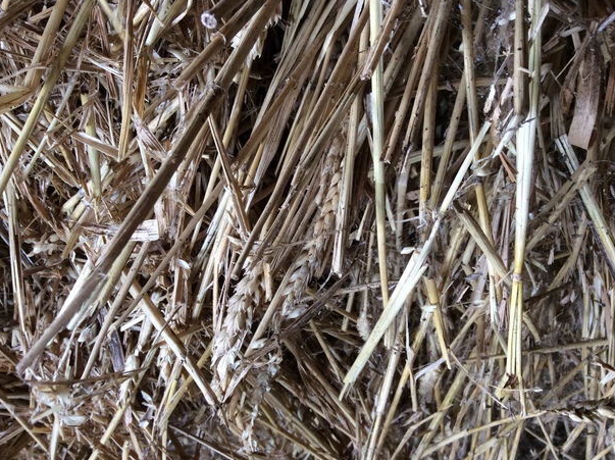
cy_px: 232
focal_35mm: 35
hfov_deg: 52.7
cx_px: 299
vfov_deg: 40.6
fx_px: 621
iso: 50
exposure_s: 1/25
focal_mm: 3.3
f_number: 2.4
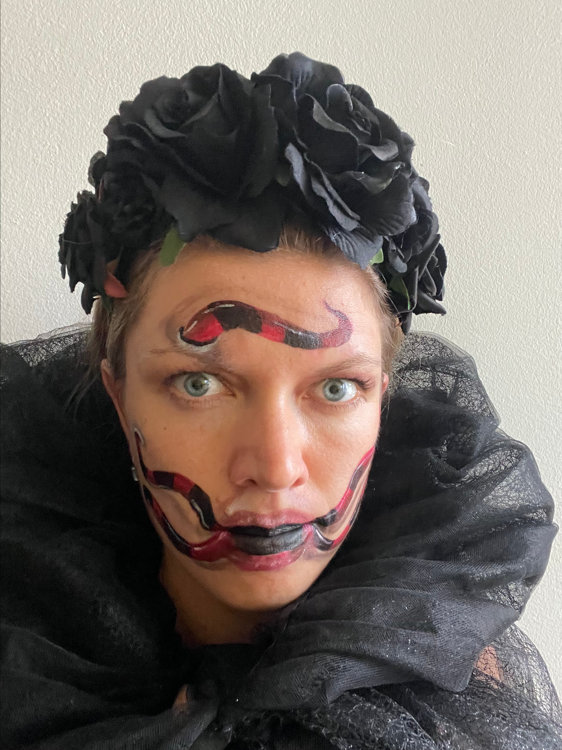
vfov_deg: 60.0
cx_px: 281
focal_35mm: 30
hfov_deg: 46.8
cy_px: 375
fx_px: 649
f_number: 2.2
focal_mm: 2.71
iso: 400
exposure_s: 1/36
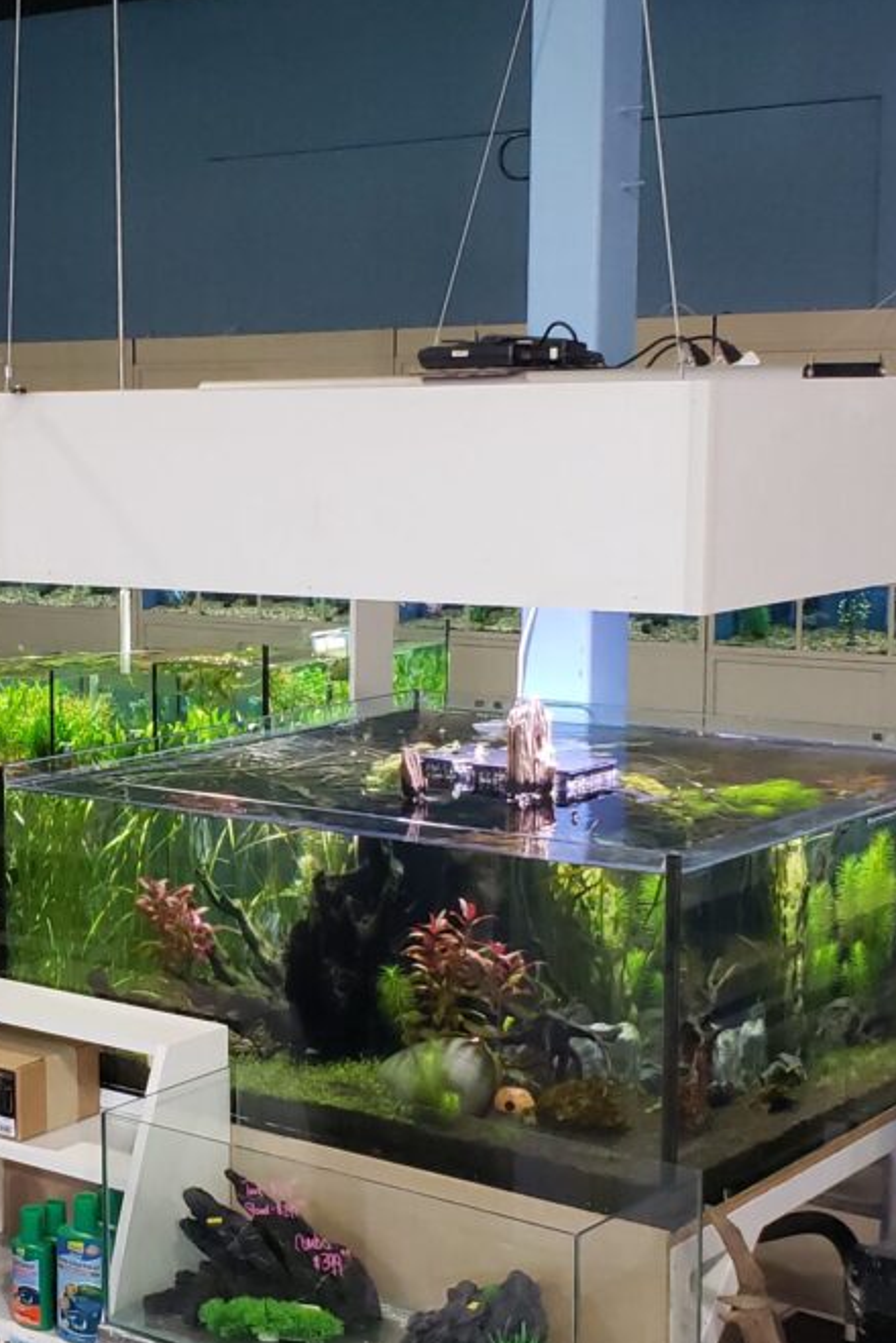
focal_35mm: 42
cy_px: 705
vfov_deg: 46.4
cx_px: 149
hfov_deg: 30.9
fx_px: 1566
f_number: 2.4
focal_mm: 4.3
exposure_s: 1/60
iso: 400
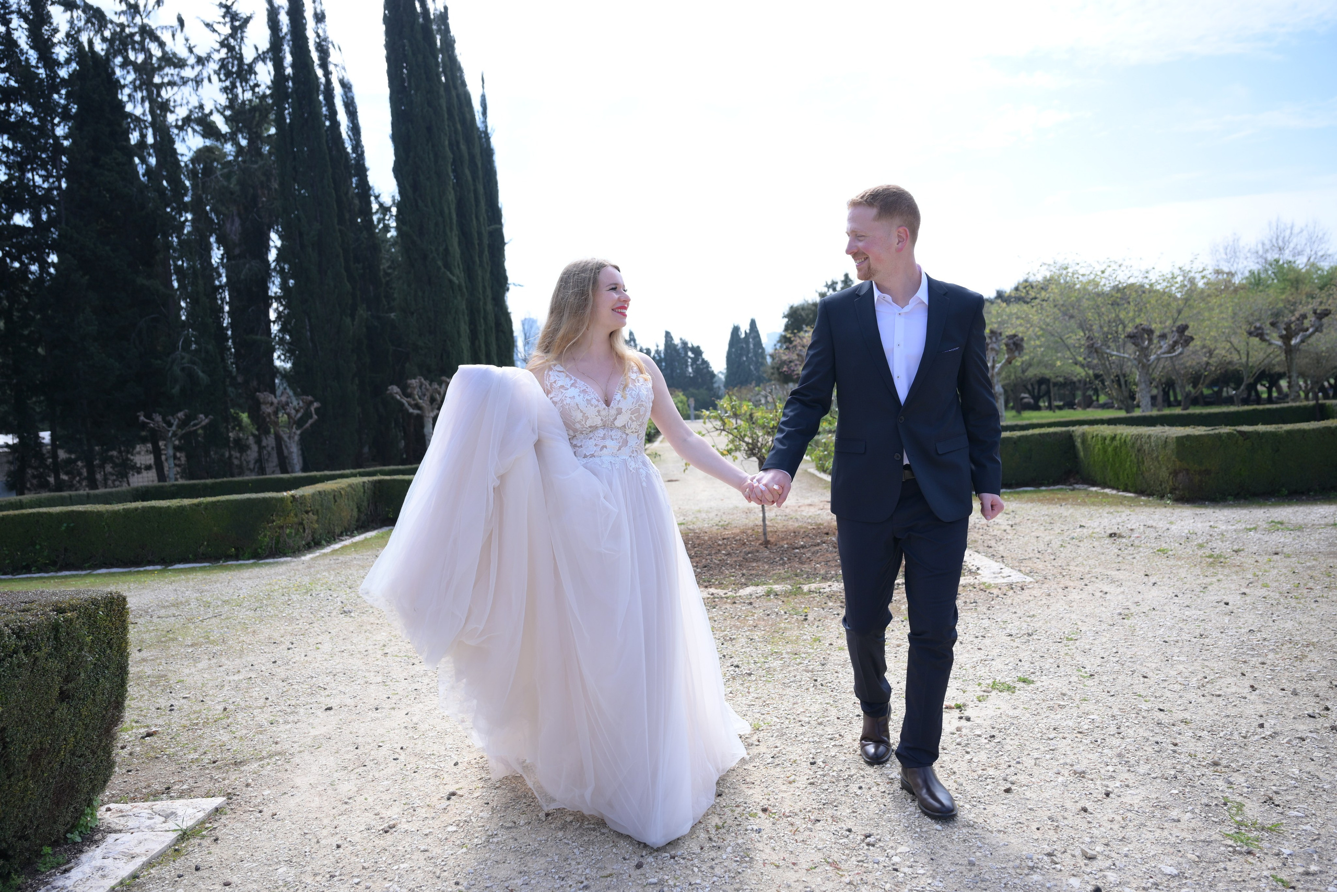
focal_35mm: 24
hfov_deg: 73.7
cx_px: 668
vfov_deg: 53.2
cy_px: 446
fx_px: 892
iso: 125
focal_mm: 24
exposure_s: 1/800
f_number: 3.5
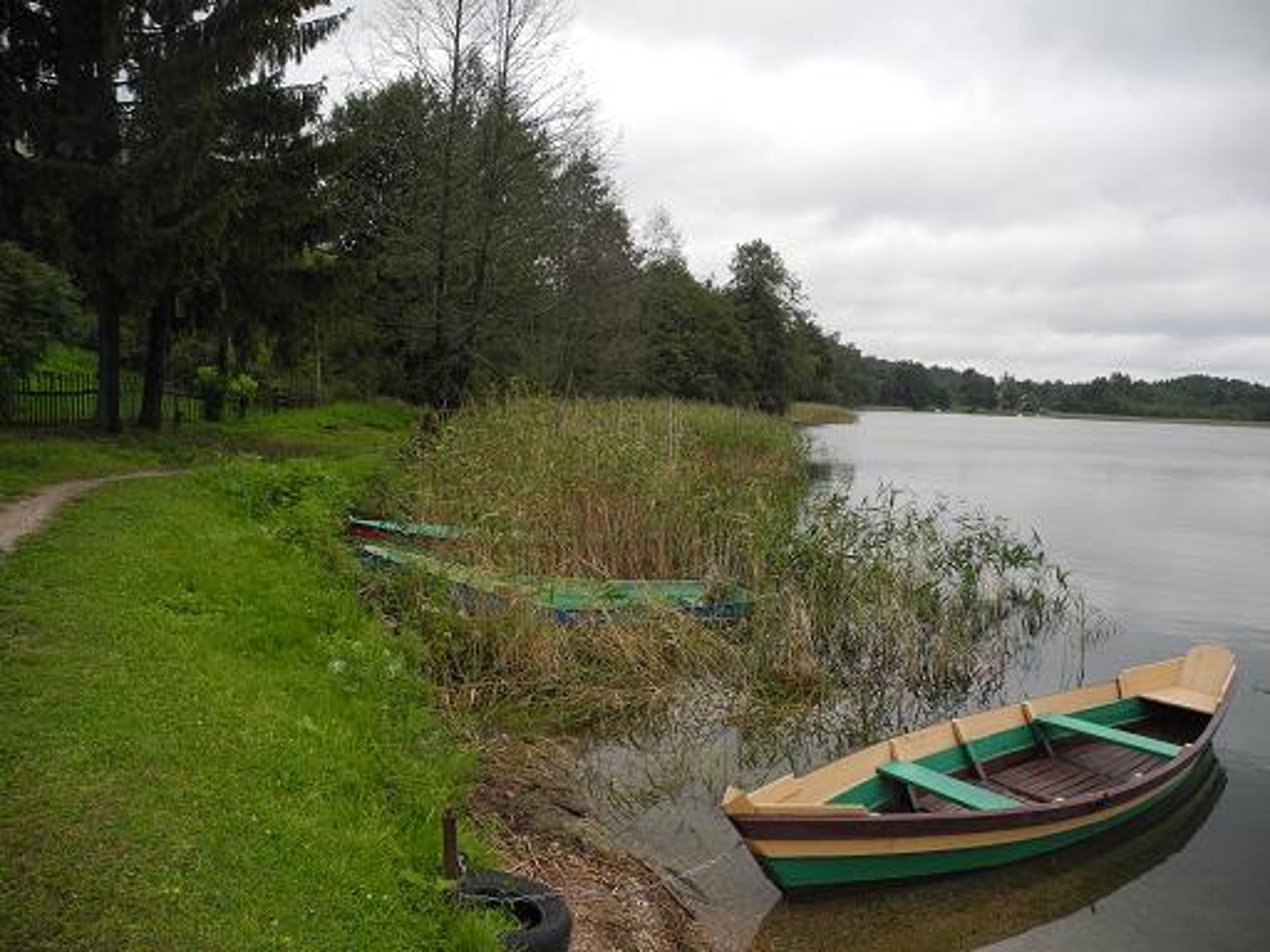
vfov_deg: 49.7
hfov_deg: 63.4
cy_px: 476
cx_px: 635
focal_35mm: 28
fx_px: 1027
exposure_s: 1/400
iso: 100
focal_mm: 6
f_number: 2.8
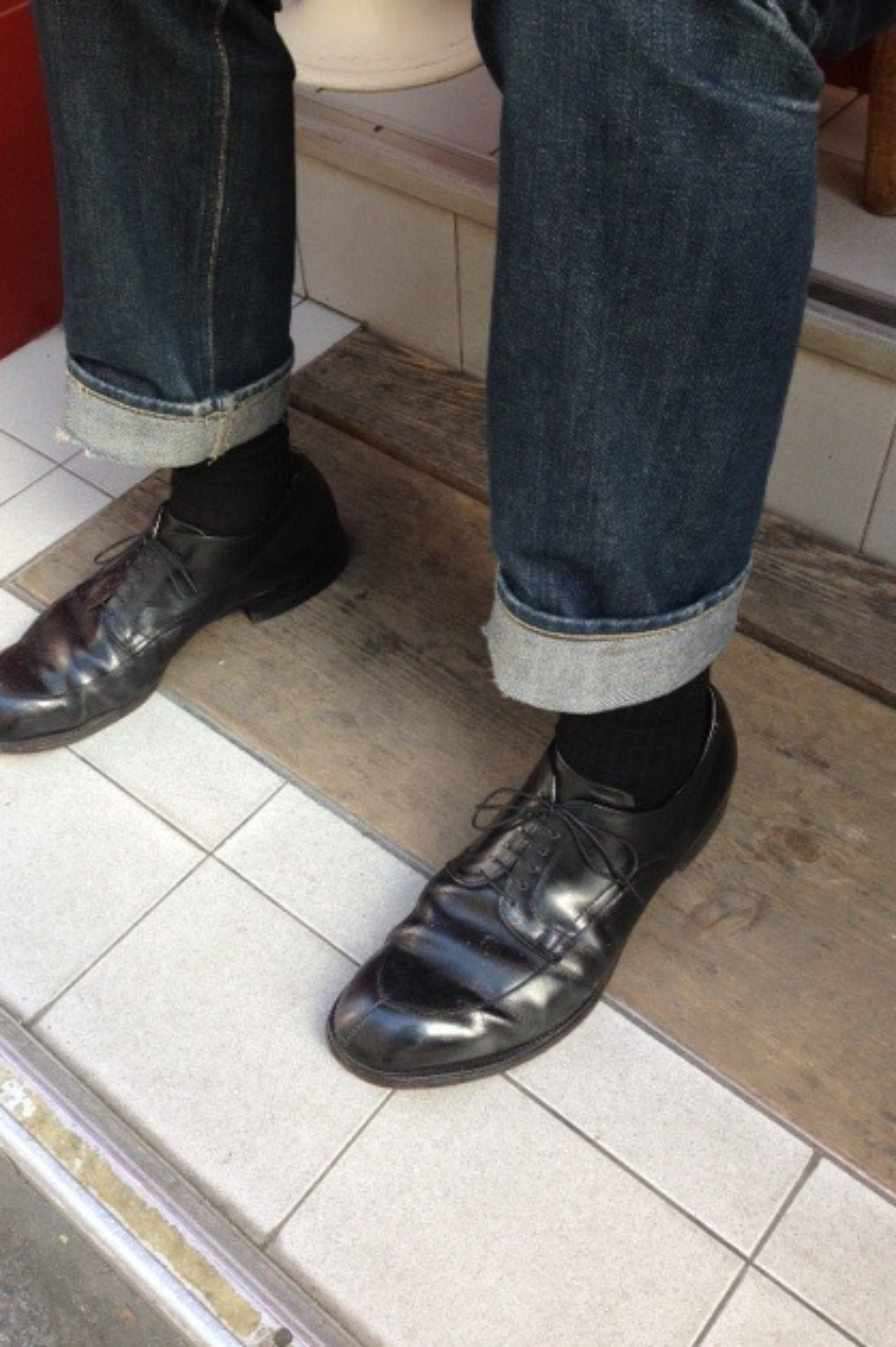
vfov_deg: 54.5
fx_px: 1308
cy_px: 663
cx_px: 424
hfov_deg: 37.8
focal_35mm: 35
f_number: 2.4
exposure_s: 1/120
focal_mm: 4.13
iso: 80
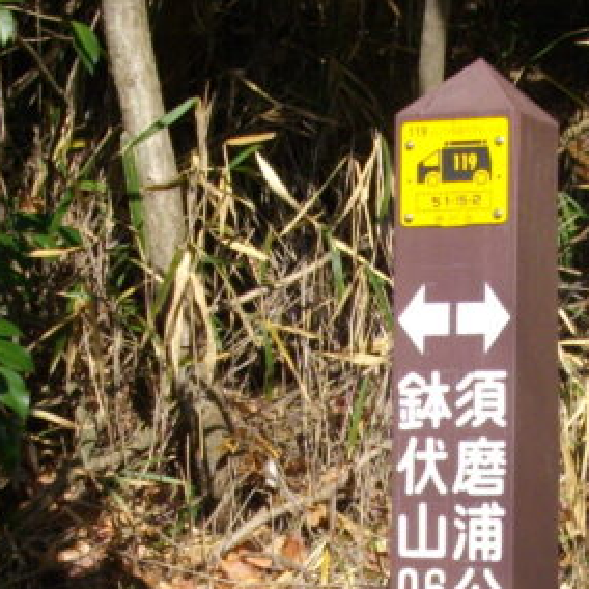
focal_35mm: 118
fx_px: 2272
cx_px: 371
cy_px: 628
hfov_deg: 14.8
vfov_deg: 14.5
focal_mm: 6.2
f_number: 5.6
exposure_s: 1/250
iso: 100
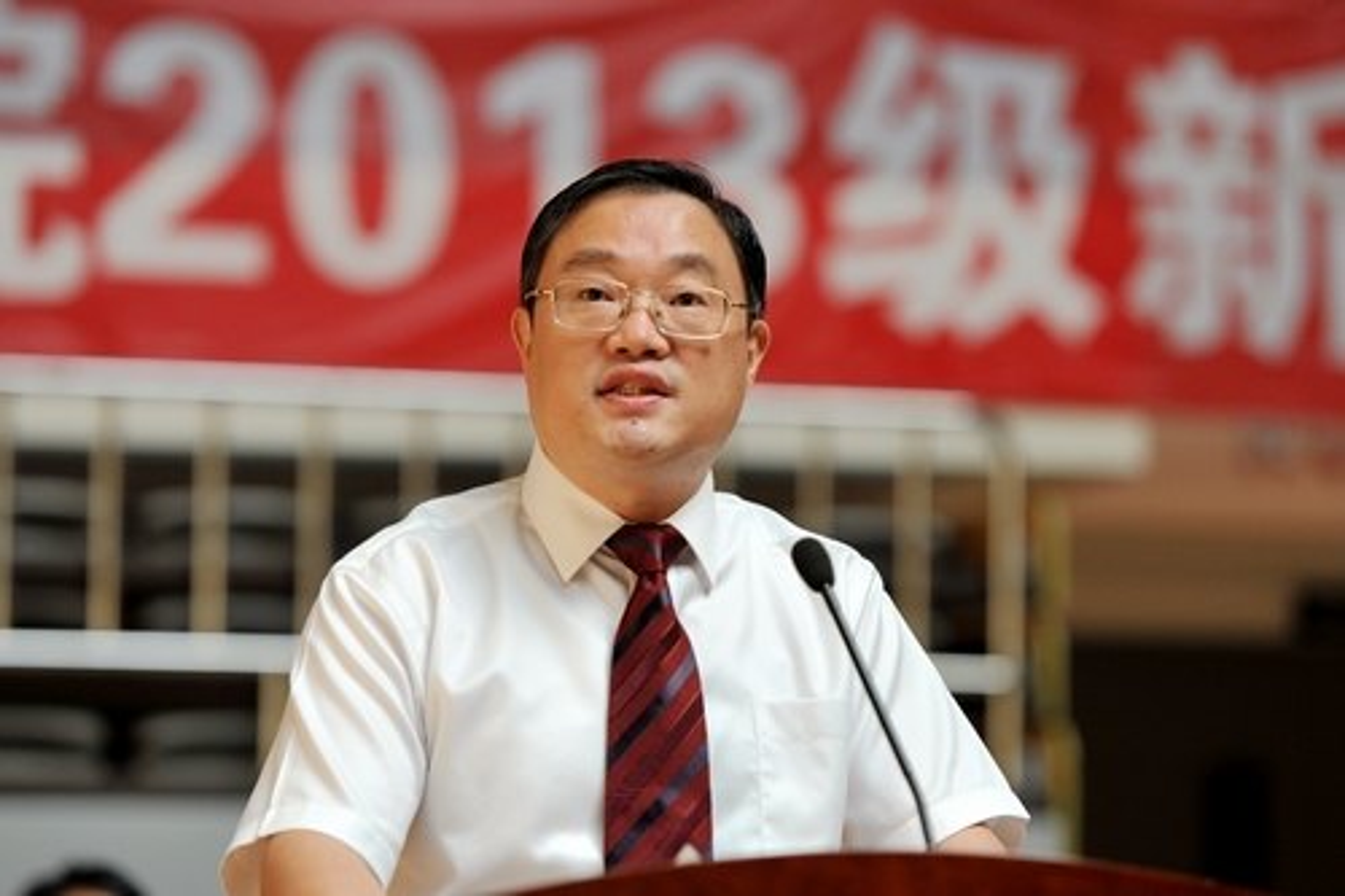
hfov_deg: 14.7
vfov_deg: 9.8
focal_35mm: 140
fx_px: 5229
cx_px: 672
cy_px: 448
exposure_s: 1/1250
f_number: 2.8
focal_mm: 140
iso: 1000
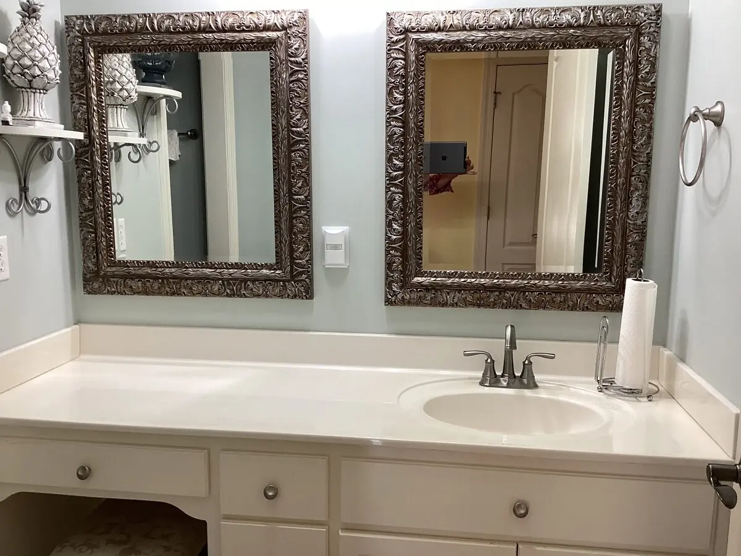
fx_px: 664
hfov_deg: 58.4
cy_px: 278
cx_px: 370
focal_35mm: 31
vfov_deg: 45.4
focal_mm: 3.3
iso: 80
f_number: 2.4
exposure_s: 1/60
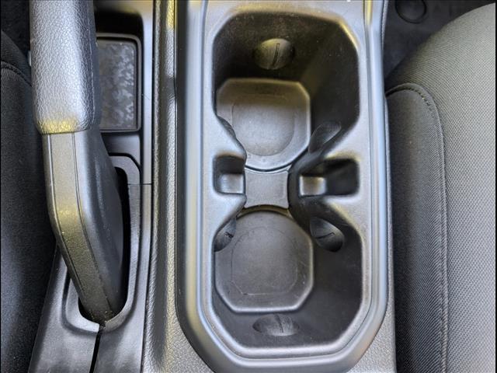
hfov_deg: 71.6
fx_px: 345
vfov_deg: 56.8
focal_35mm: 24
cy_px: 186
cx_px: 248
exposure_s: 1/130
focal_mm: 6.9
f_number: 1.68
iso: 1474
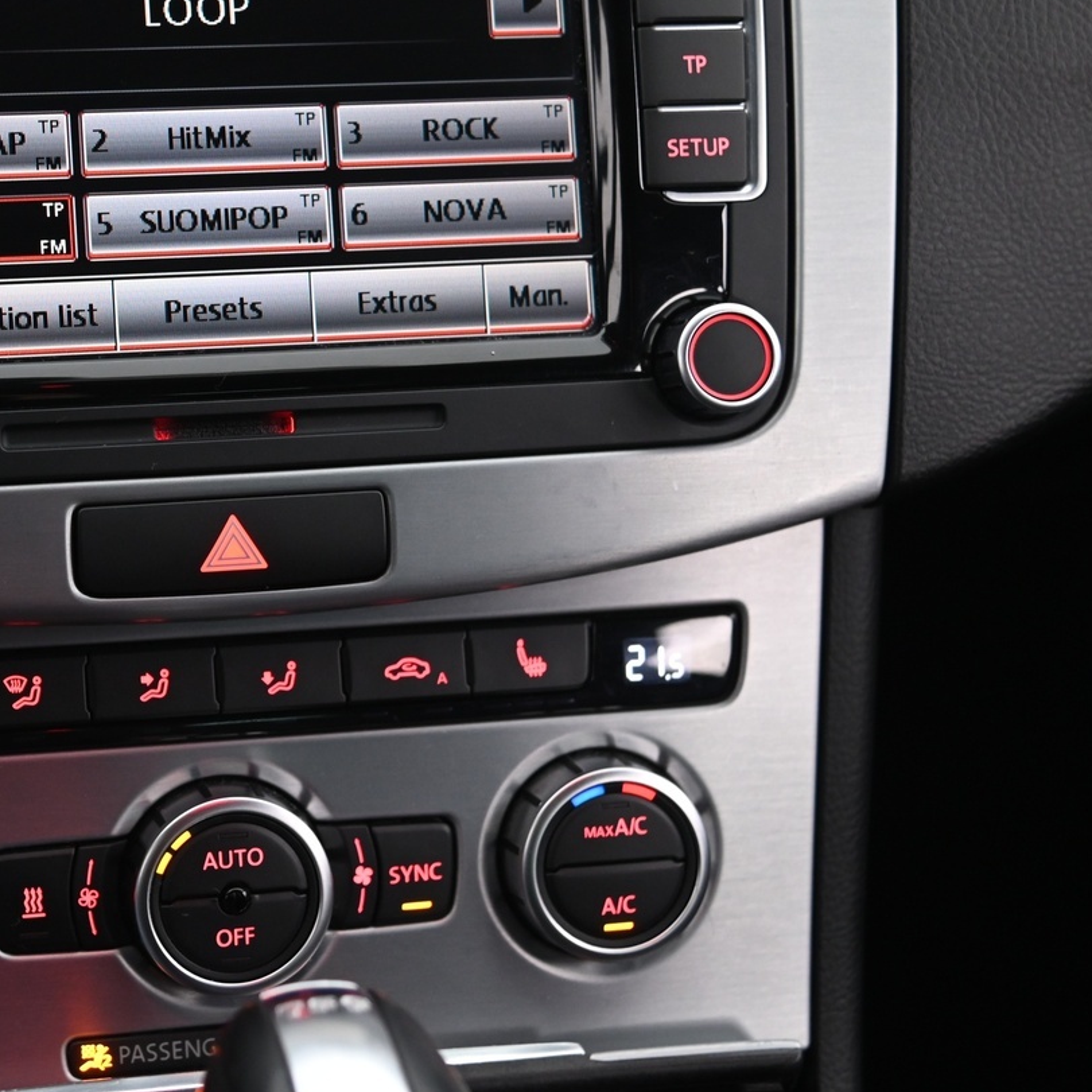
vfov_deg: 25.3
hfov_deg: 24.8
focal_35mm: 68
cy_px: 438
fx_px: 2427
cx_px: 178
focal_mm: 40
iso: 2000
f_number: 4
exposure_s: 1/15
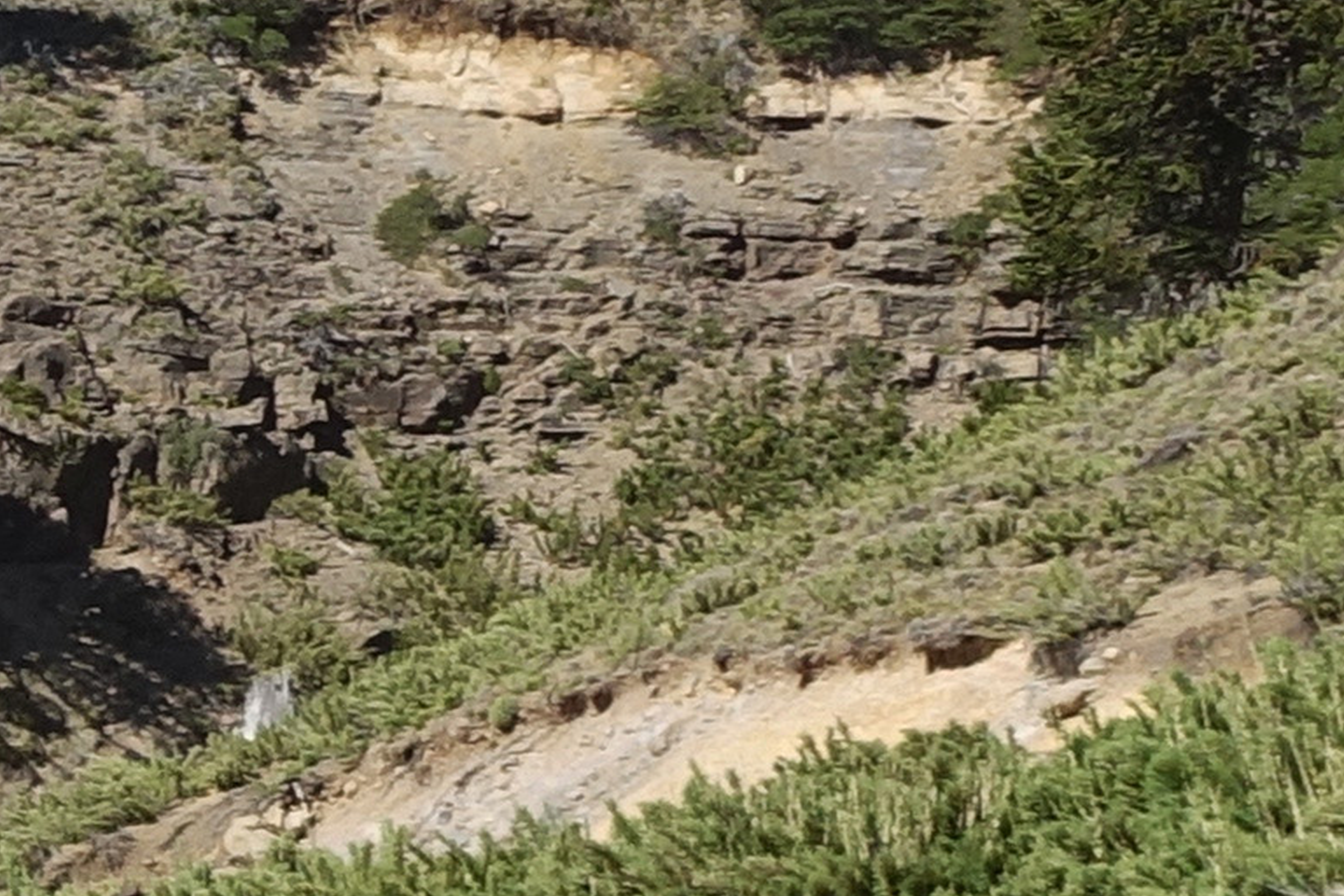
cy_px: 1379
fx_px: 8250
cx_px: -2510
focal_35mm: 221
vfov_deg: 6.1
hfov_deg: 8.1
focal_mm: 11.22
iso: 125
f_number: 5.6
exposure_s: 1/500
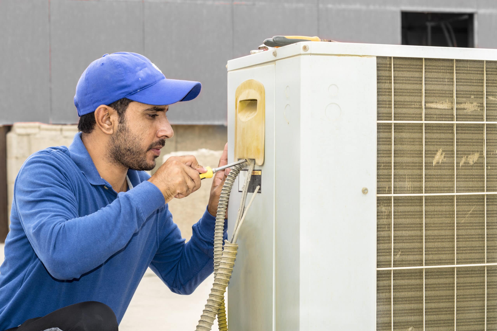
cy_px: 166
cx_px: 248
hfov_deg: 27.0
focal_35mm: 75
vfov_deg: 18.2
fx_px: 1035
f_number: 5.6
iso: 100
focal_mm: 50
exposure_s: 1/200
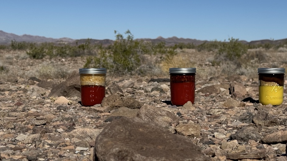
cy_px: 90
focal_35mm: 68
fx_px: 517
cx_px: 181
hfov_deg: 30.9
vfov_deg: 17.7
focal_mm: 6.76
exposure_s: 1/7937
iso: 64
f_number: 1.78
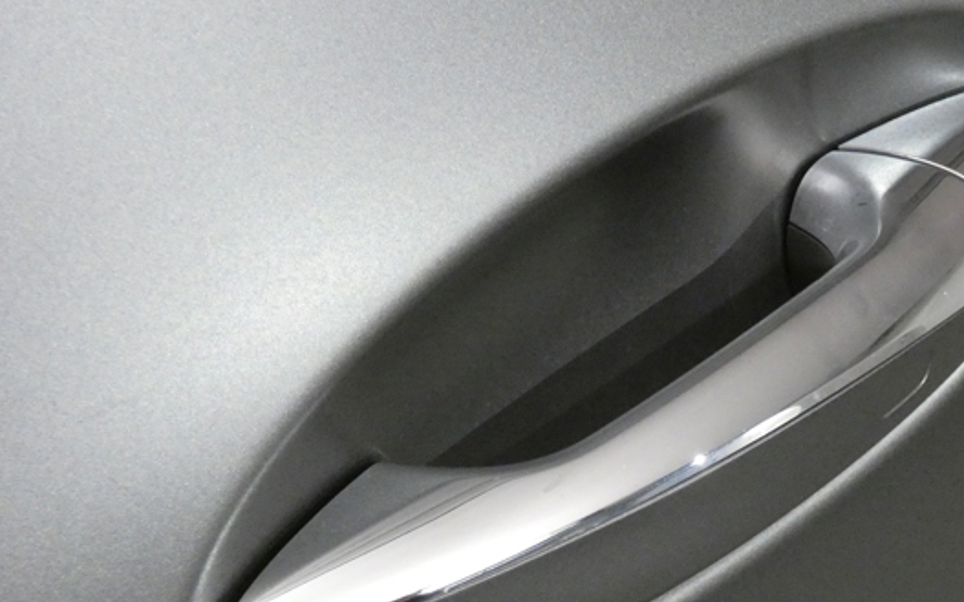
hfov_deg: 27.6
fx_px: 1944
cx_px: 690
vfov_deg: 17.5
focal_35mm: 74
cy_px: 445
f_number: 3.8
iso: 1600
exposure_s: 1/80
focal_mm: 8.2
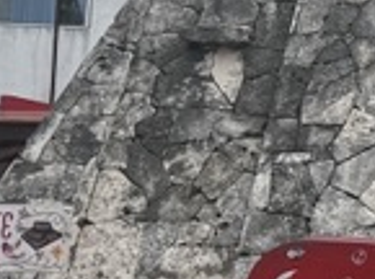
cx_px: 975
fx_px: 1794
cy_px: -44
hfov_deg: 10.0
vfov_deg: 8.8
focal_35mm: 166
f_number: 1.78
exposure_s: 1/5714
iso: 80
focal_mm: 6.76
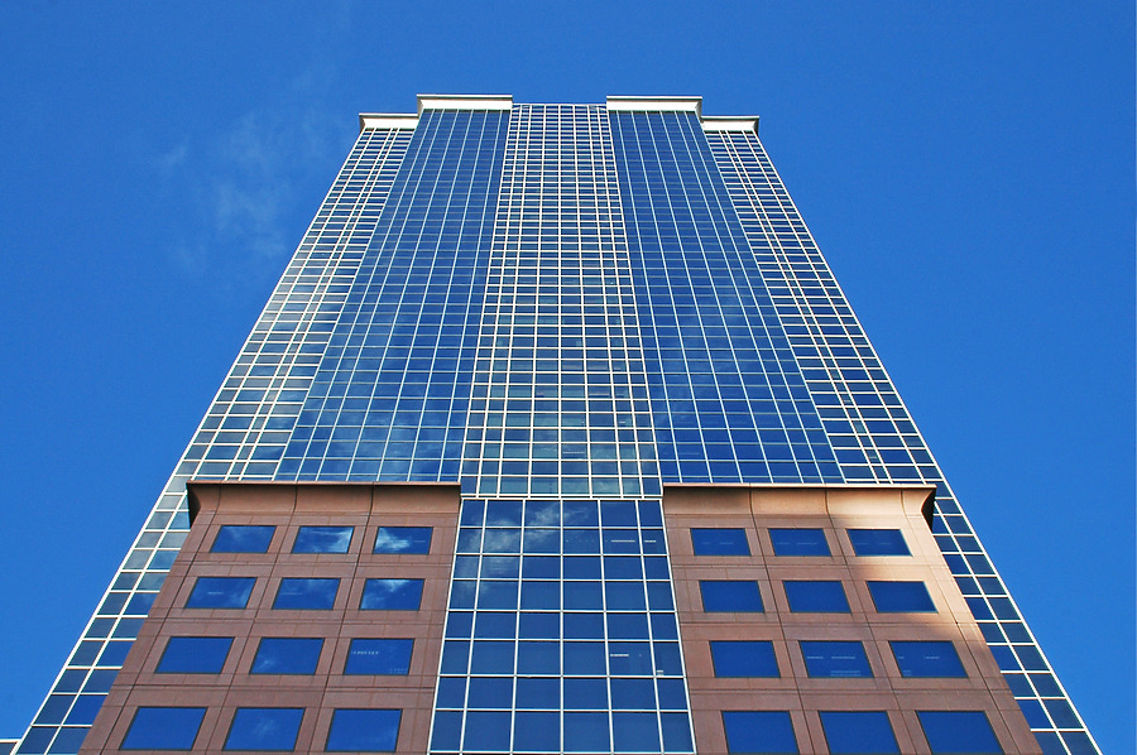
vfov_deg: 28.0
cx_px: 568
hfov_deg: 41.2
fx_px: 1514
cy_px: 378
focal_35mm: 48
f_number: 9
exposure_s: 1/320
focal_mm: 32
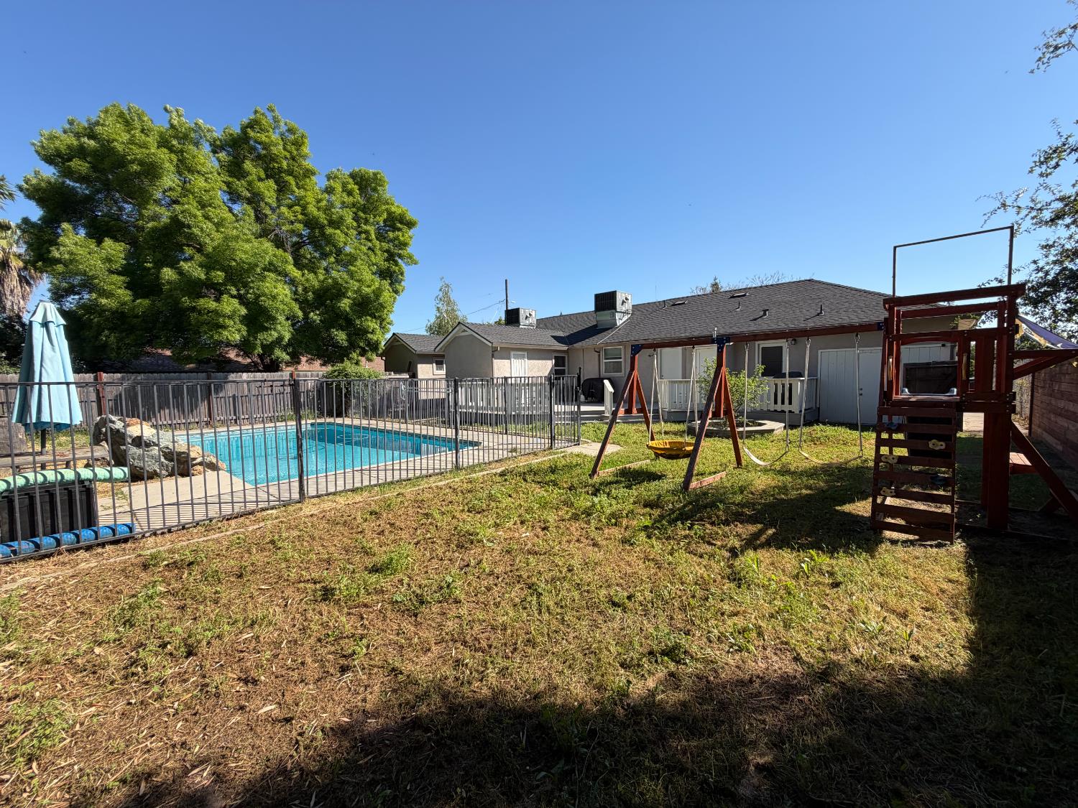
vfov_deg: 85.7
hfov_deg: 102.1
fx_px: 436
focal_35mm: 14
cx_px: 539
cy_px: 404
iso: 32
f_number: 2.2
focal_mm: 2.22
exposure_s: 1/770
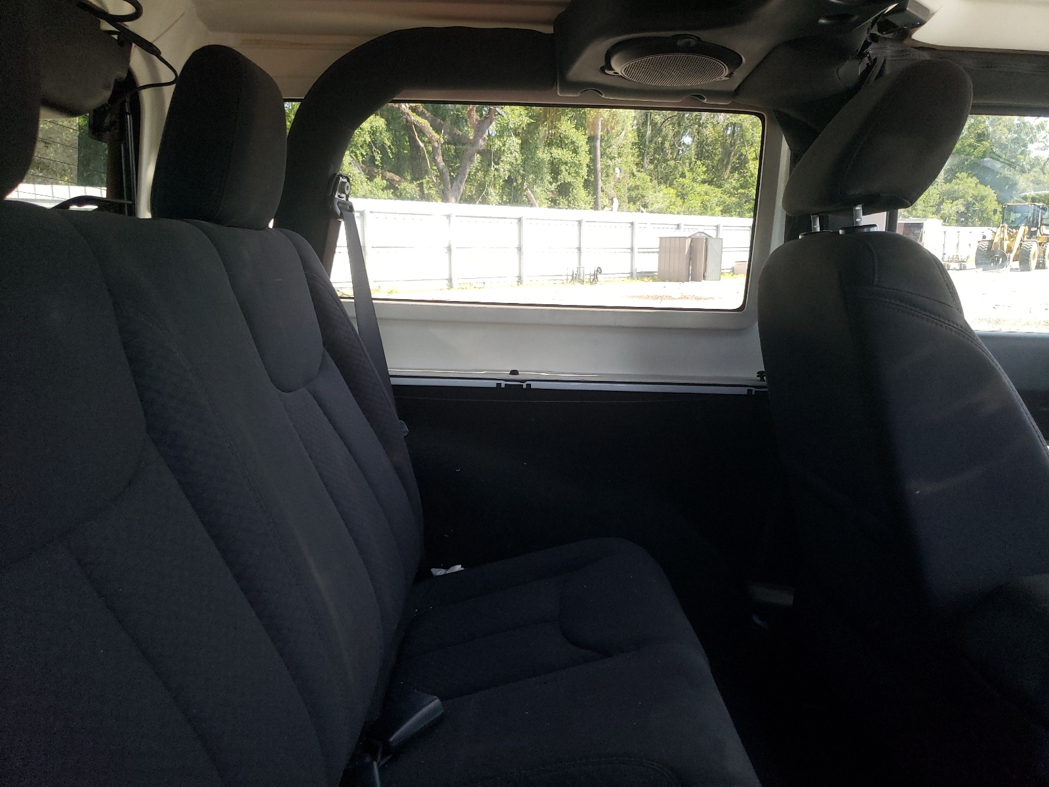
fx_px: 788
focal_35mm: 26
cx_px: 524
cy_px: 394
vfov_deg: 53.1
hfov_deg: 67.3
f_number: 1.5
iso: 148
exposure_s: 1/60.2
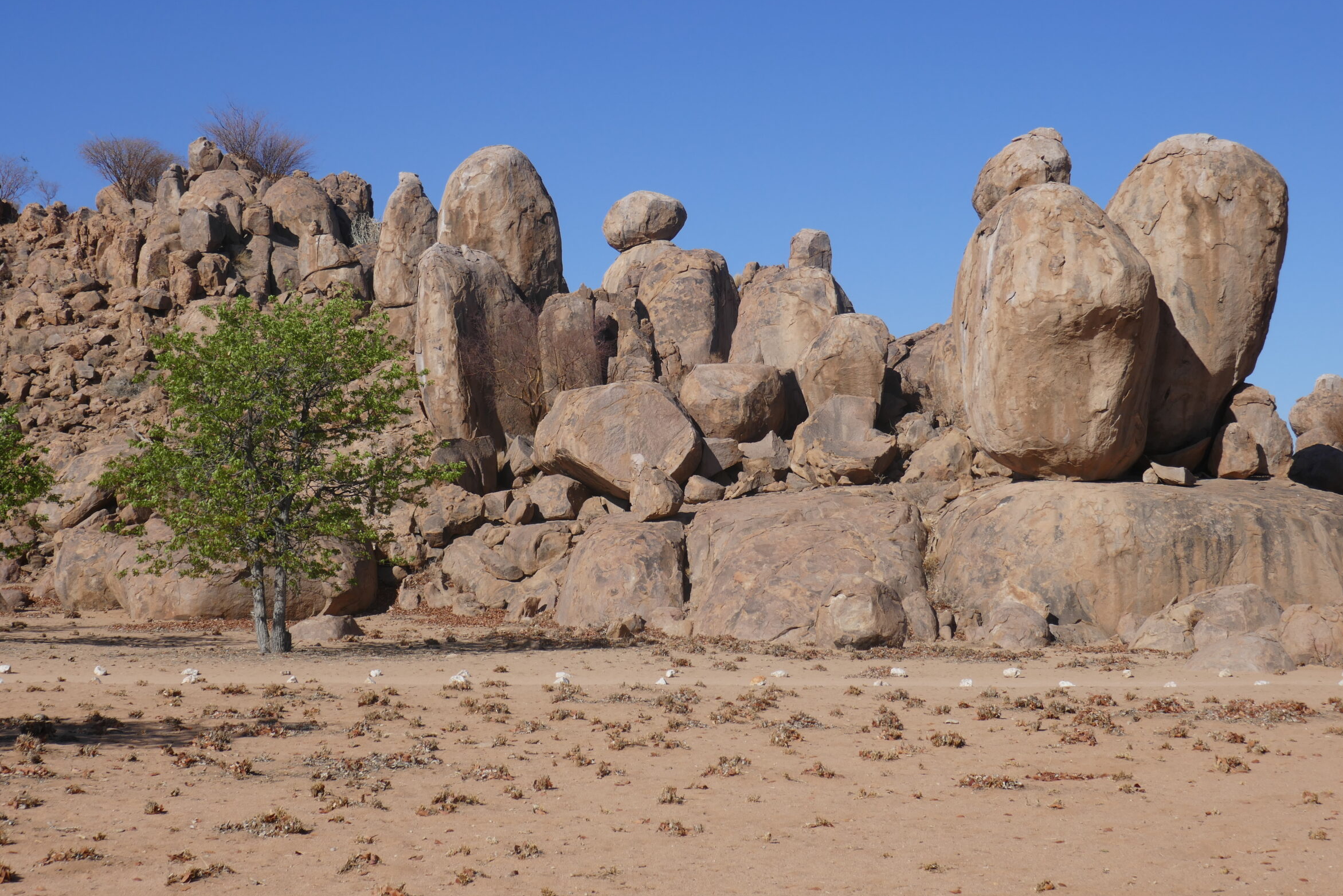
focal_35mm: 59
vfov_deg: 23.0
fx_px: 2201
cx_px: 633
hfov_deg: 33.9
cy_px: 408
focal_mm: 19.6
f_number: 5.6
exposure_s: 1/800
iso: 125
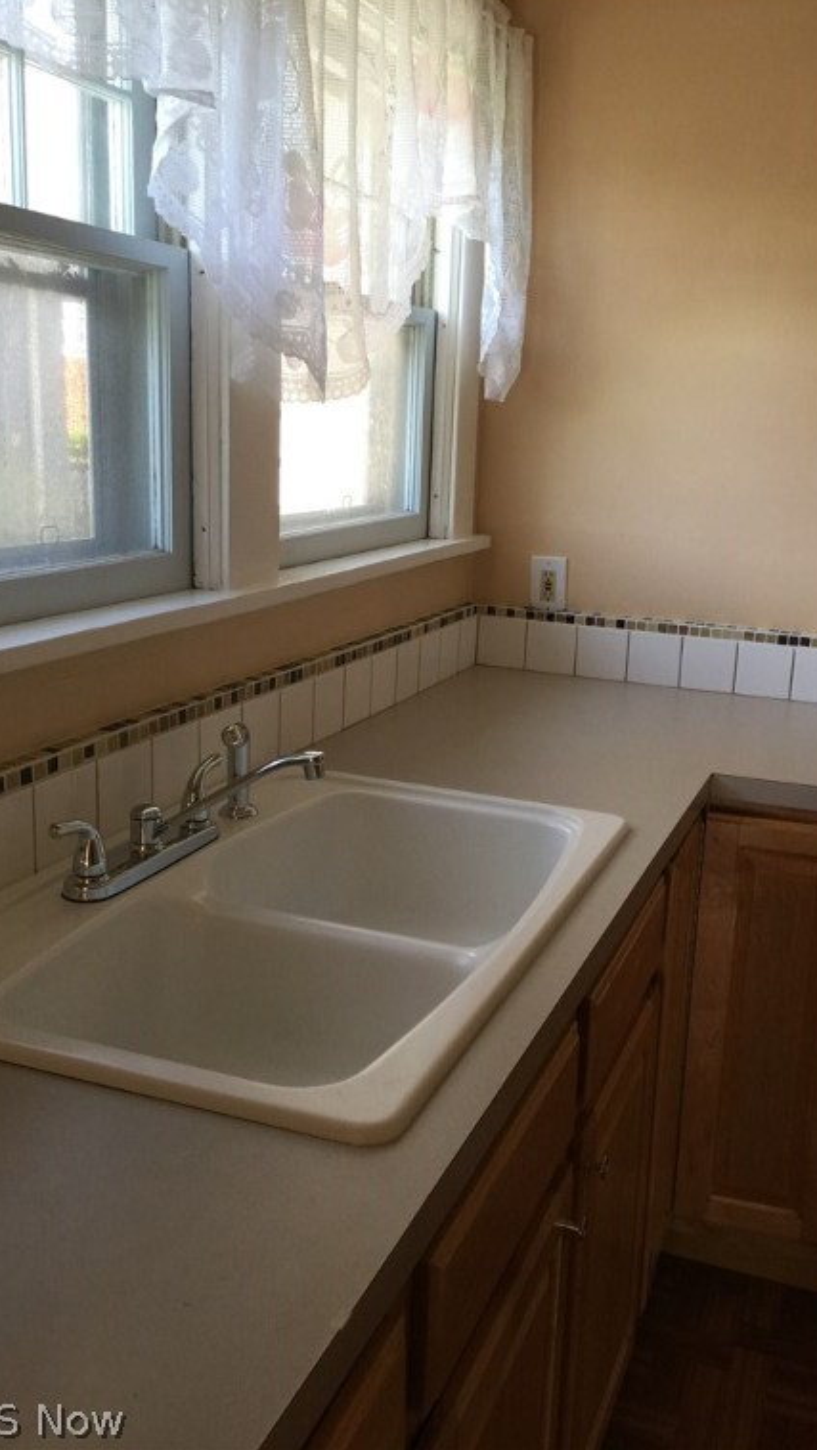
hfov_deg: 36.6
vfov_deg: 61.0
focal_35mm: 32
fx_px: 1231
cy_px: 717
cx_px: 476
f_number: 2.2
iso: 32
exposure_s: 1/40
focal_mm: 4.15
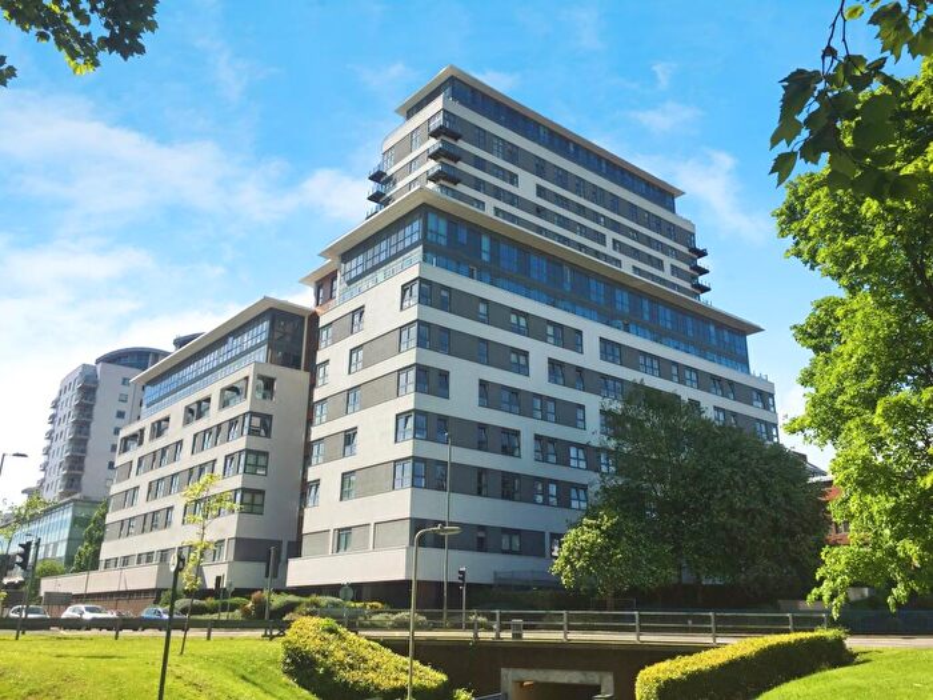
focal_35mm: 29
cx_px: 466
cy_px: 350
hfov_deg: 61.7
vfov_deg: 48.2
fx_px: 782
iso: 32
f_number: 2.2
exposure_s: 1/1582
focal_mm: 4.15
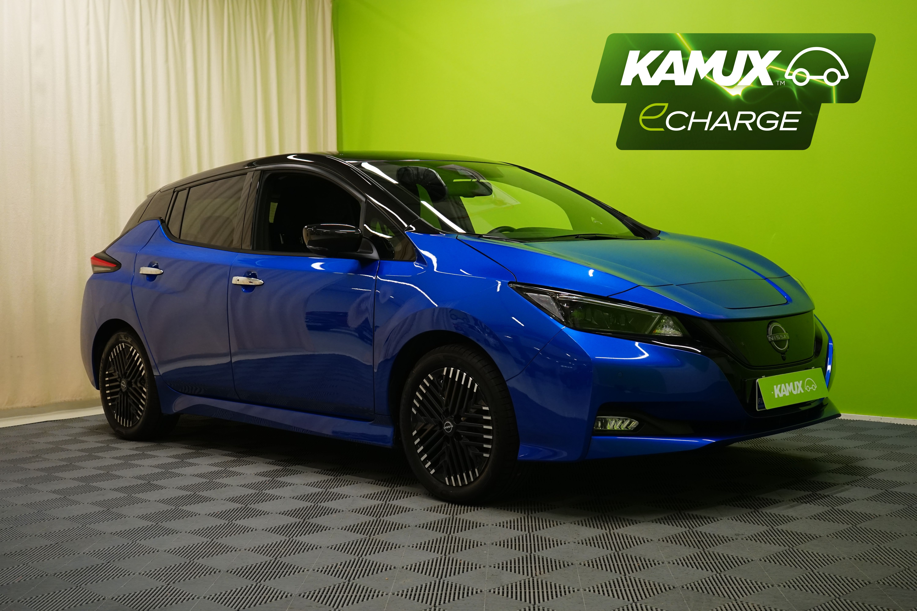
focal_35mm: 45
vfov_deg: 29.9
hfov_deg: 43.6
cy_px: 306
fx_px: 1146
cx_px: 458
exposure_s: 1/40
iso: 1250
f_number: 7.1
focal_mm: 45
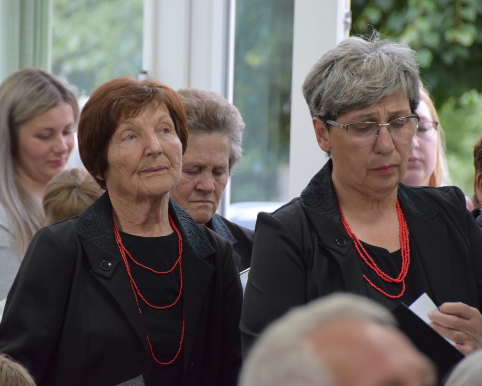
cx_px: 236
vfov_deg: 4.6
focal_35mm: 338
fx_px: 4822
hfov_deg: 5.7
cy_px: 193
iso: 2200
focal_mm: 200
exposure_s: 1/125
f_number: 5.6
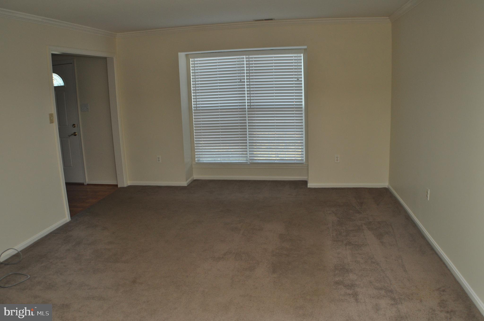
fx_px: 483
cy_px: 160
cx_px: 242
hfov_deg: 53.2
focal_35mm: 36
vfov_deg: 36.8
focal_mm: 24
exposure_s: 1/60
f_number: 5
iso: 400
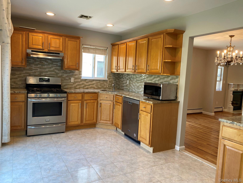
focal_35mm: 26
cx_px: 122
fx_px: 183
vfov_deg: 53.1
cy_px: 92
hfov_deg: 67.3
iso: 80
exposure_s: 1/120
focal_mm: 4.25
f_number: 1.8
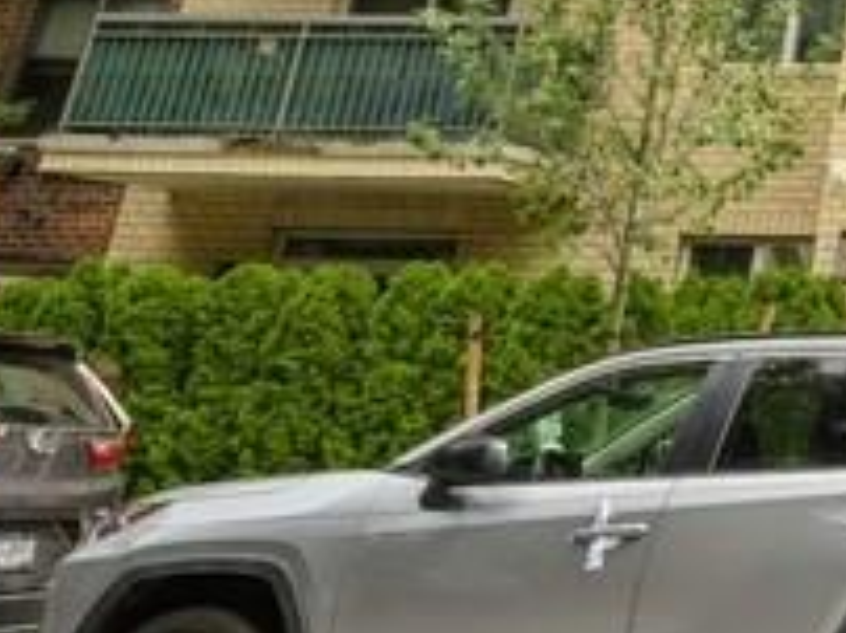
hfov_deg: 23.6
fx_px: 1465
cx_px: 1353
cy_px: -340
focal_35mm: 60
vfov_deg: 20.5
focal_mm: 14
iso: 160
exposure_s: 1/160
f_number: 9
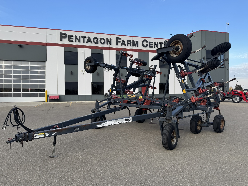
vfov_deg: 56.8
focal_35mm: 24
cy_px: 93
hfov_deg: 71.6
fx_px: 172
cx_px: 124
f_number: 1.78
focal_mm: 6.76
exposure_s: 1/925
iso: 80
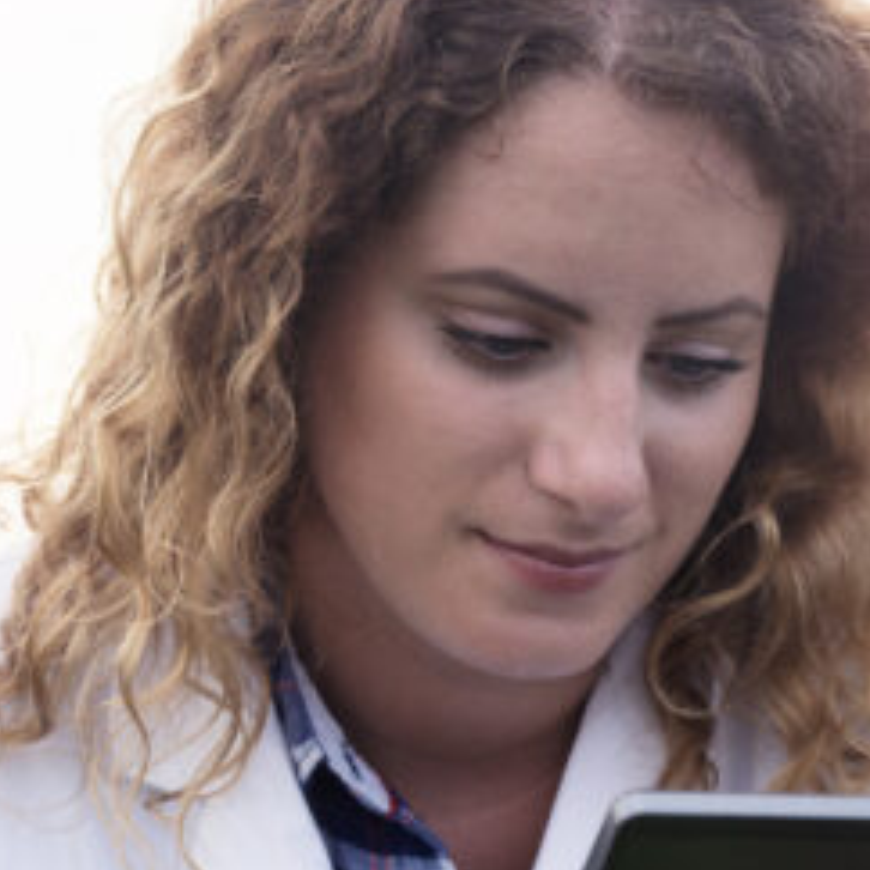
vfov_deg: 9.7
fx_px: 5118
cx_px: 528
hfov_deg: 9.7
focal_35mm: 180
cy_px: 782
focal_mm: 50
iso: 250
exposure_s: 1/640
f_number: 4.5
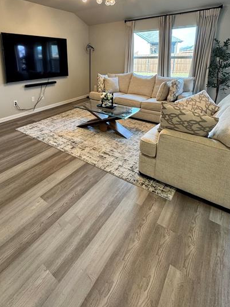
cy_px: 97
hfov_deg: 65.0
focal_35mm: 20
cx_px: 87
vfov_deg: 78.5
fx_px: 177
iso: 160
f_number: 2.2
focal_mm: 2.22
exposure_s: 1/60
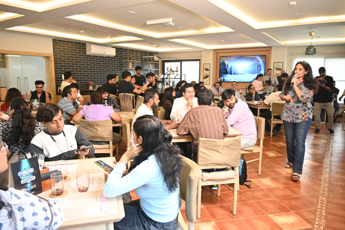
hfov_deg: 67.4
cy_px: 115
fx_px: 259
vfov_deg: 47.9
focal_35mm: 27
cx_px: 172
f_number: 4
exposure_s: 1/60
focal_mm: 18
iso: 2000
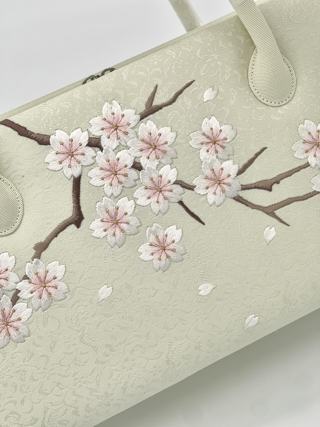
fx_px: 789
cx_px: 160
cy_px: 214
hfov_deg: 22.9
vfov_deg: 30.3
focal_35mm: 64
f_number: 2.2
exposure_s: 1/267
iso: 20
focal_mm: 7.5
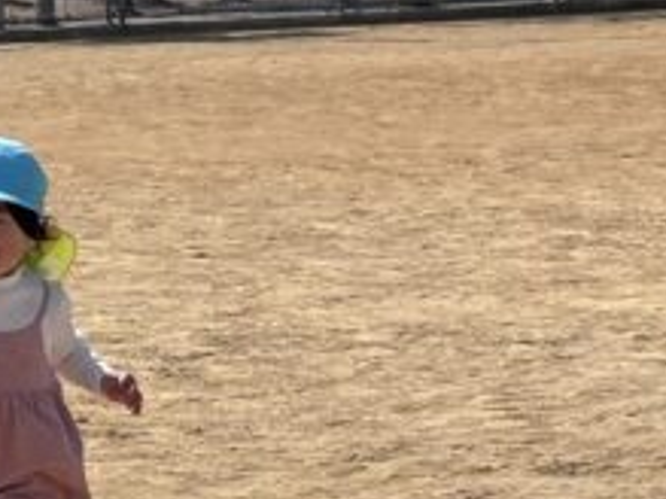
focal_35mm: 243
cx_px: -234
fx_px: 4673
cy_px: 596
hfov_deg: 8.0
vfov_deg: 6.1
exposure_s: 1/4425
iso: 40
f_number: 1.6
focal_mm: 5.96
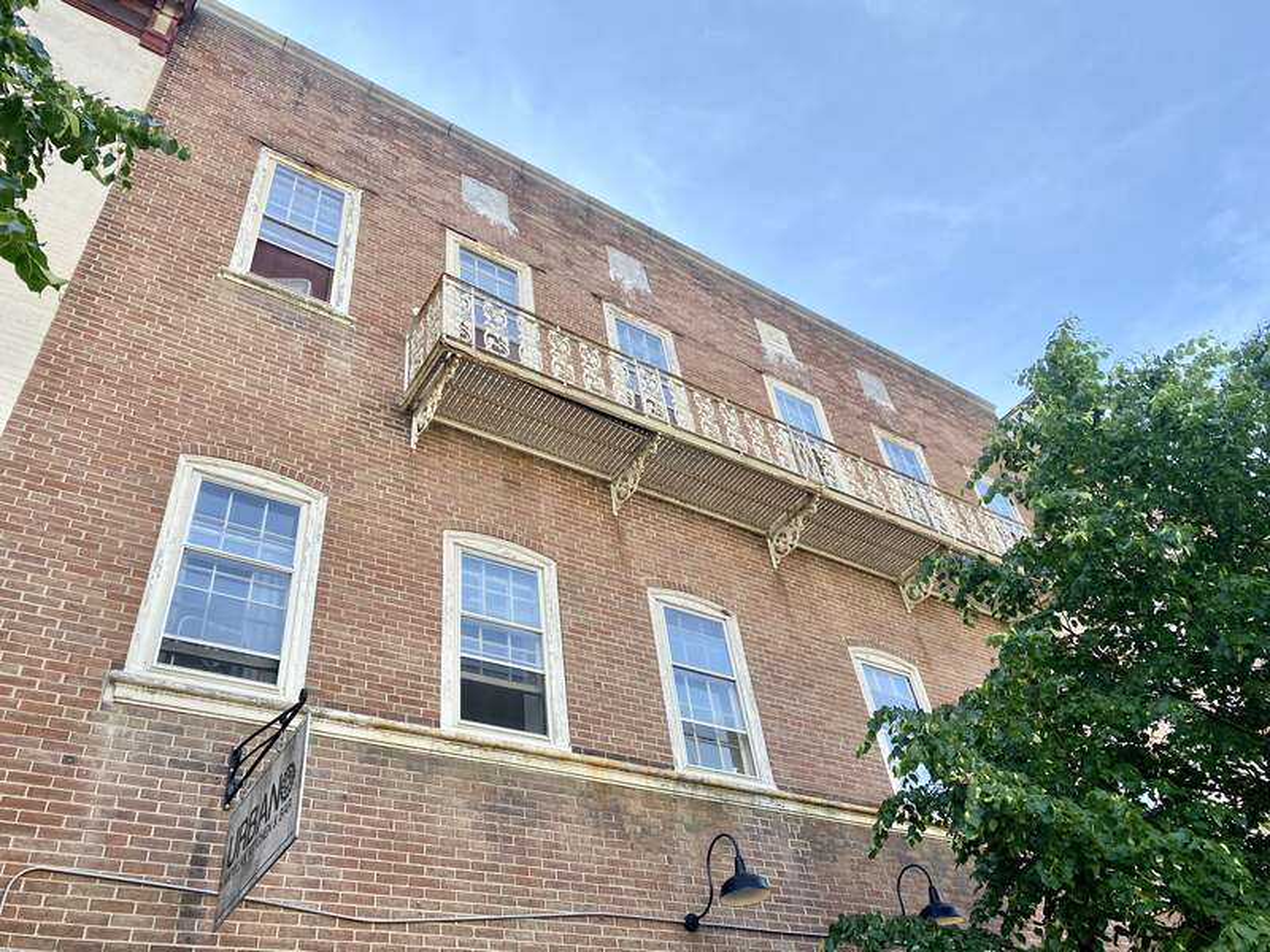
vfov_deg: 53.1
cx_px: 635
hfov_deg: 67.3
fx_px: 954
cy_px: 476
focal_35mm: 26
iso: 32
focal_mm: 4.25
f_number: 1.8
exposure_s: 1/1114
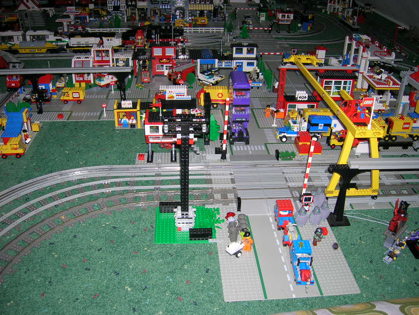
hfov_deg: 54.0
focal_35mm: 34
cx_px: 210
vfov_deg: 41.8
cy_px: 158
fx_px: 412
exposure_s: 1/60.1
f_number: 2.9
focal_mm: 5.7
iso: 50
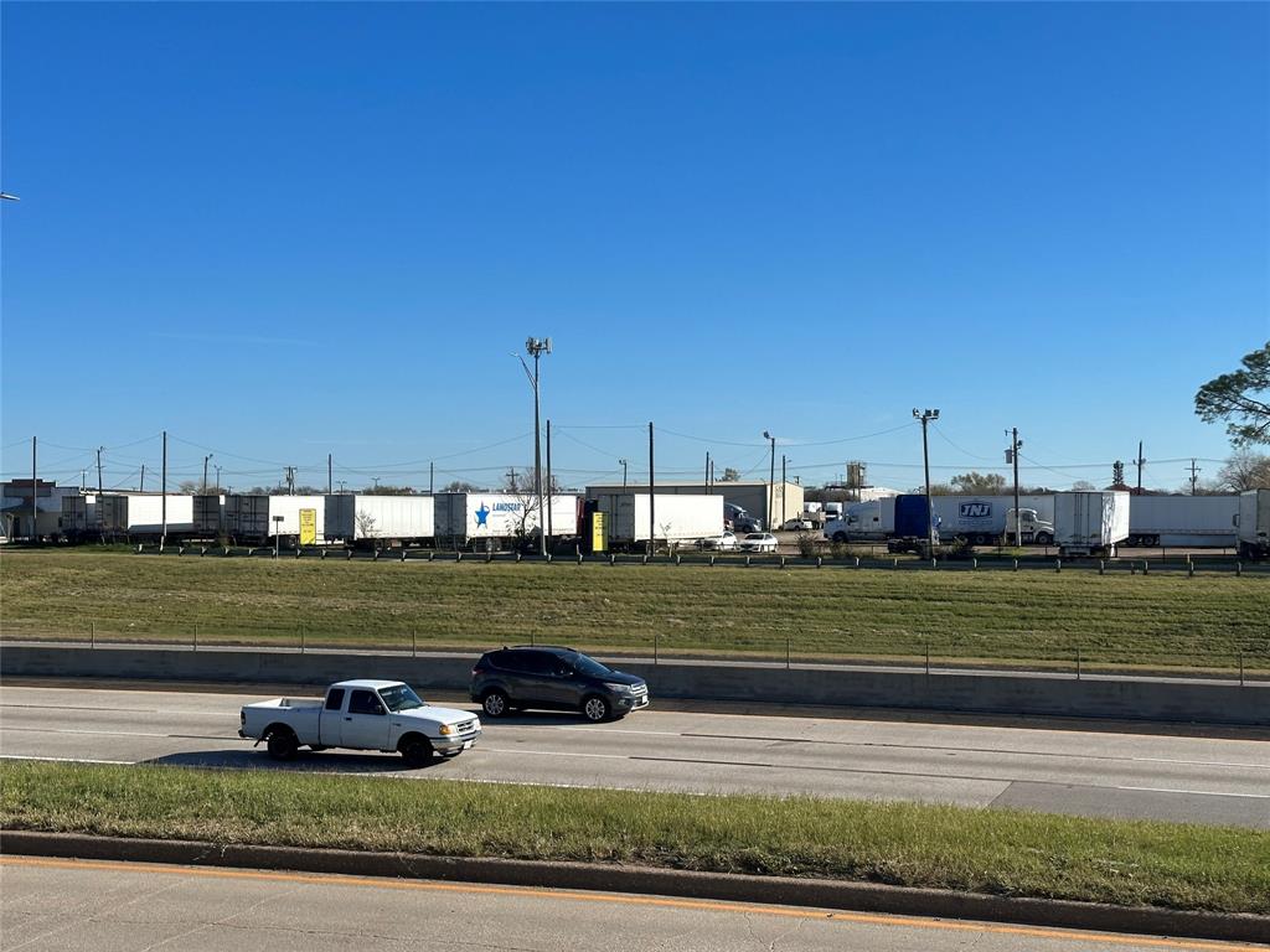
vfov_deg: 30.3
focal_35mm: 48
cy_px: 476
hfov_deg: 39.7
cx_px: 635
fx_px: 1761
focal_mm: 6.86
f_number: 1.78
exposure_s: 1/5556
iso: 64
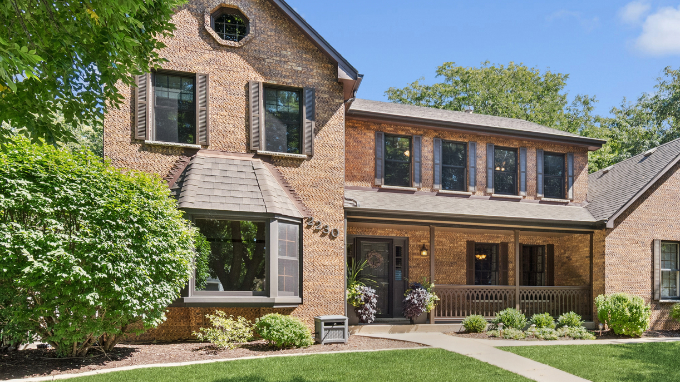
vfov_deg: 45.9
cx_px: 435
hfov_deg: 72.5
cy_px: 208
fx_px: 451
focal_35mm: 25
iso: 320
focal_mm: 12
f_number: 8
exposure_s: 1/125
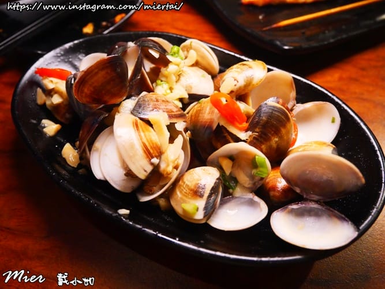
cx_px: 192
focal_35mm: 24
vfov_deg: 56.8
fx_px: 267
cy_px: 144
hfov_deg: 71.6
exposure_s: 1/60
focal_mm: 12
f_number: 3.5
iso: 2500
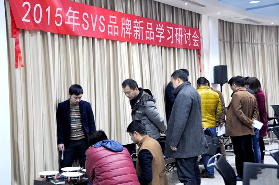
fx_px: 371
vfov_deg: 28.0
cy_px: 92
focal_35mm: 48
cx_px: 140
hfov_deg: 41.2
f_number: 4.2
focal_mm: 32
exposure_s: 1/15
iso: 400
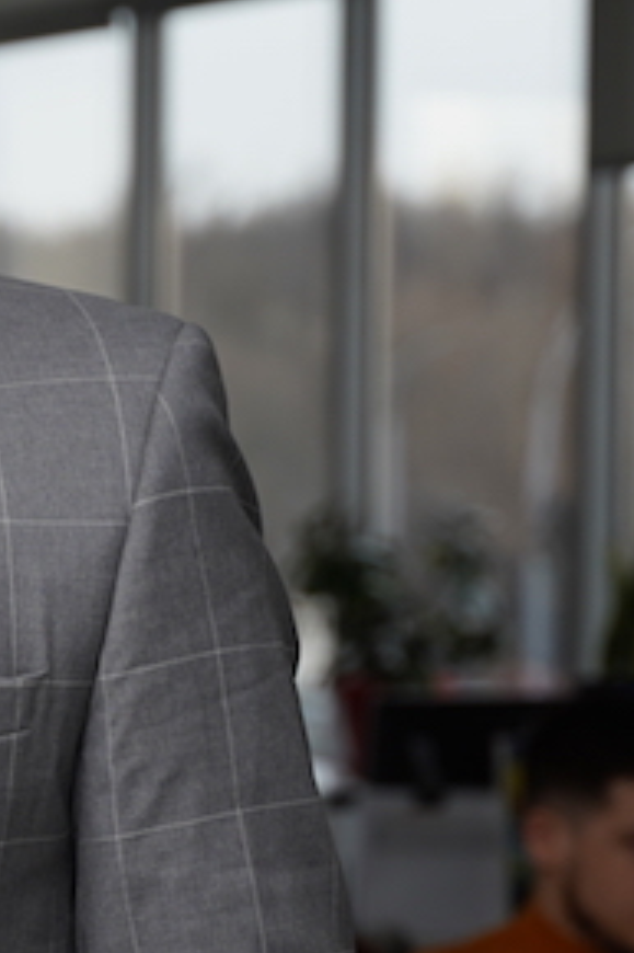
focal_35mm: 203
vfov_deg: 10.1
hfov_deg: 6.6
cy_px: 848
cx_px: -552
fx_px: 5380
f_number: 2.8
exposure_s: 1/250
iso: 100
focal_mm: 49.1
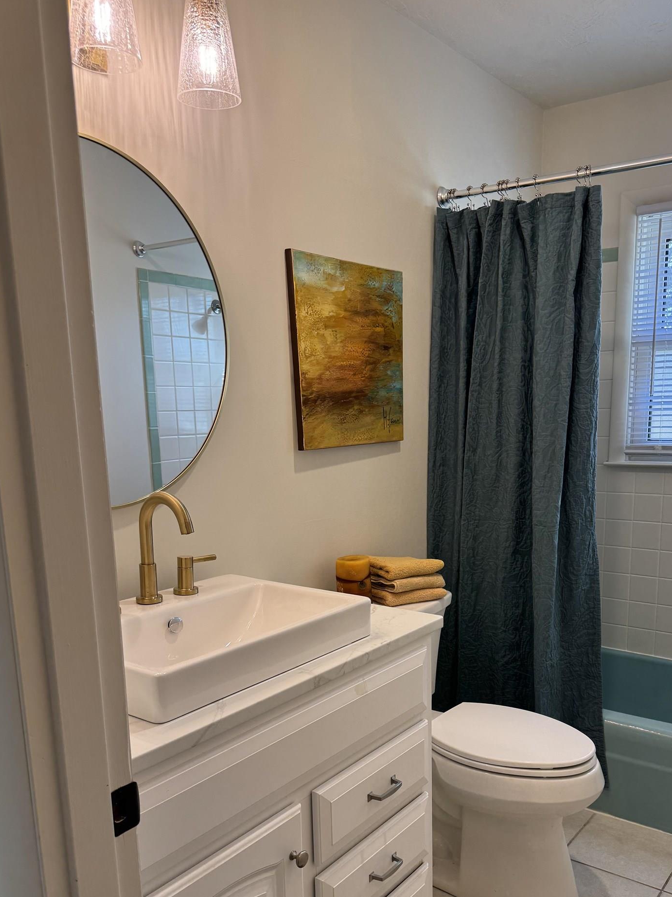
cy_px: 557
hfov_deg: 46.6
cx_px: 387
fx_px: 777
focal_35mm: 30
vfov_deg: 59.2
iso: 100
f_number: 1.78
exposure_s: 1/120
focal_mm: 6.76
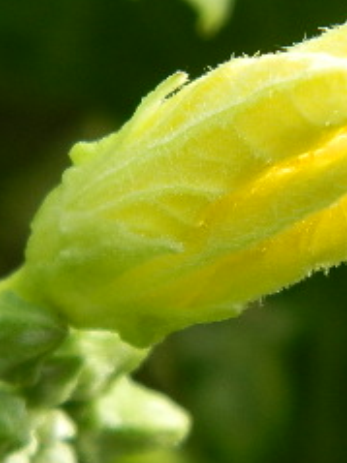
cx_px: 246
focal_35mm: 276
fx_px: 3692
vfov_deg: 7.2
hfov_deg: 5.4
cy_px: 203
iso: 80
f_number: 4.5
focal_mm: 18.6
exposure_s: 1/125
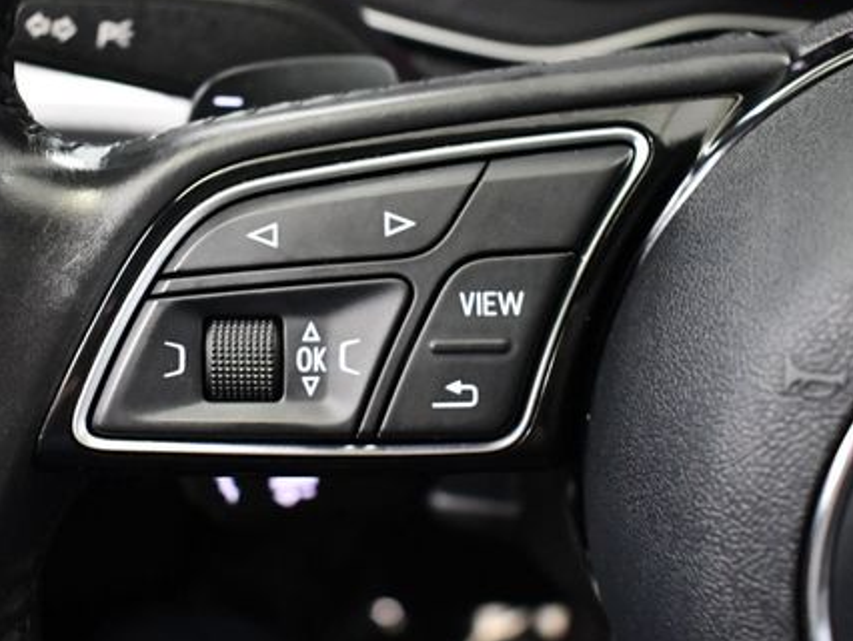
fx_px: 1282
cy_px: 276
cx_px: 350
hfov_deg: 36.7
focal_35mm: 52
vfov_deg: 28.0
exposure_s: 1/60
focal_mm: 18
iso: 4000
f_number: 3.5
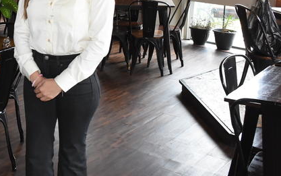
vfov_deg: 20.1
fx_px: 475
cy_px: -12
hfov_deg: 30.8
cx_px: 7
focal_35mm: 62
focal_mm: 18
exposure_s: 1/160
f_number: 5.6
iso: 2000
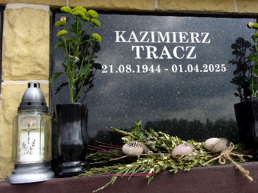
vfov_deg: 35.9
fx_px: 298
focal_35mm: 40
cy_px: 88
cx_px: 165
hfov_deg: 46.3
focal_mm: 5.1
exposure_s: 1/38
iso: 80
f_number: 10.8
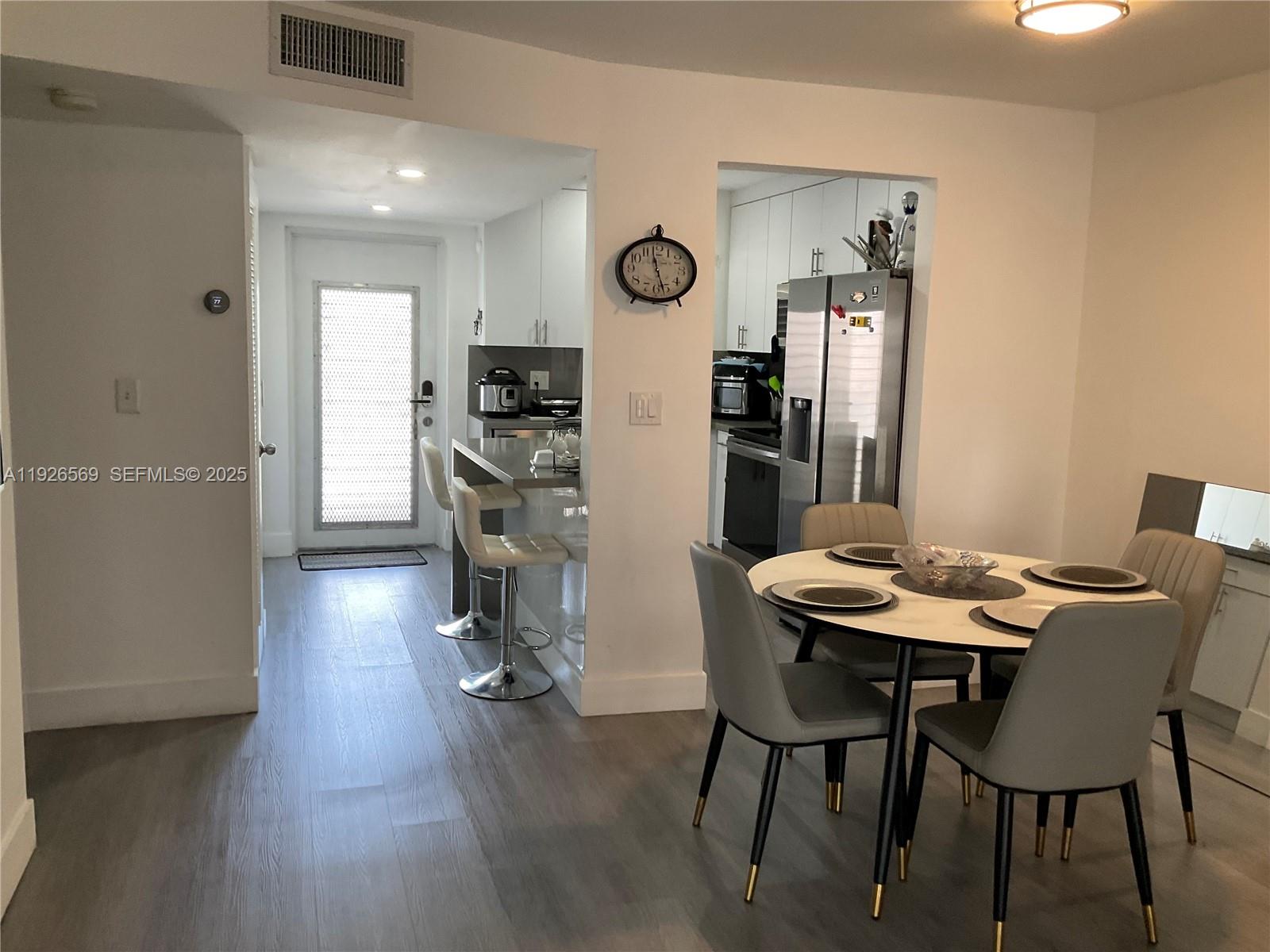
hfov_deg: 61.7
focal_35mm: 29
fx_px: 1064
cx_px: 635
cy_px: 476
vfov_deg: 48.2
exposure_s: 1/60
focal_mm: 3
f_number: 1.8
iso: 64
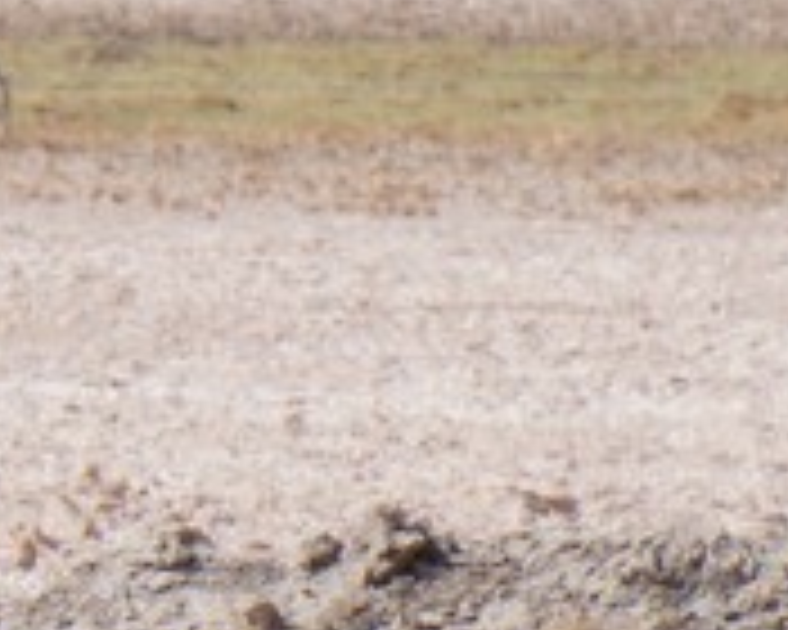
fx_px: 42655
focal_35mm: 1829
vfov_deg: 0.8
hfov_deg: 1.1
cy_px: 864
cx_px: -509
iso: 200
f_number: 8
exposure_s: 1/640
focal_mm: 210
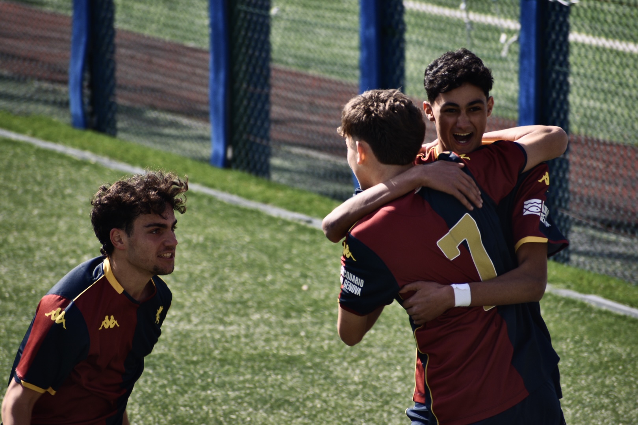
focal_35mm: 450
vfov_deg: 3.1
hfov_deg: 4.6
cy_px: 212
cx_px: 319
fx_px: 7974
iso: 100
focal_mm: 300
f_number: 6.3
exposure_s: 1/400
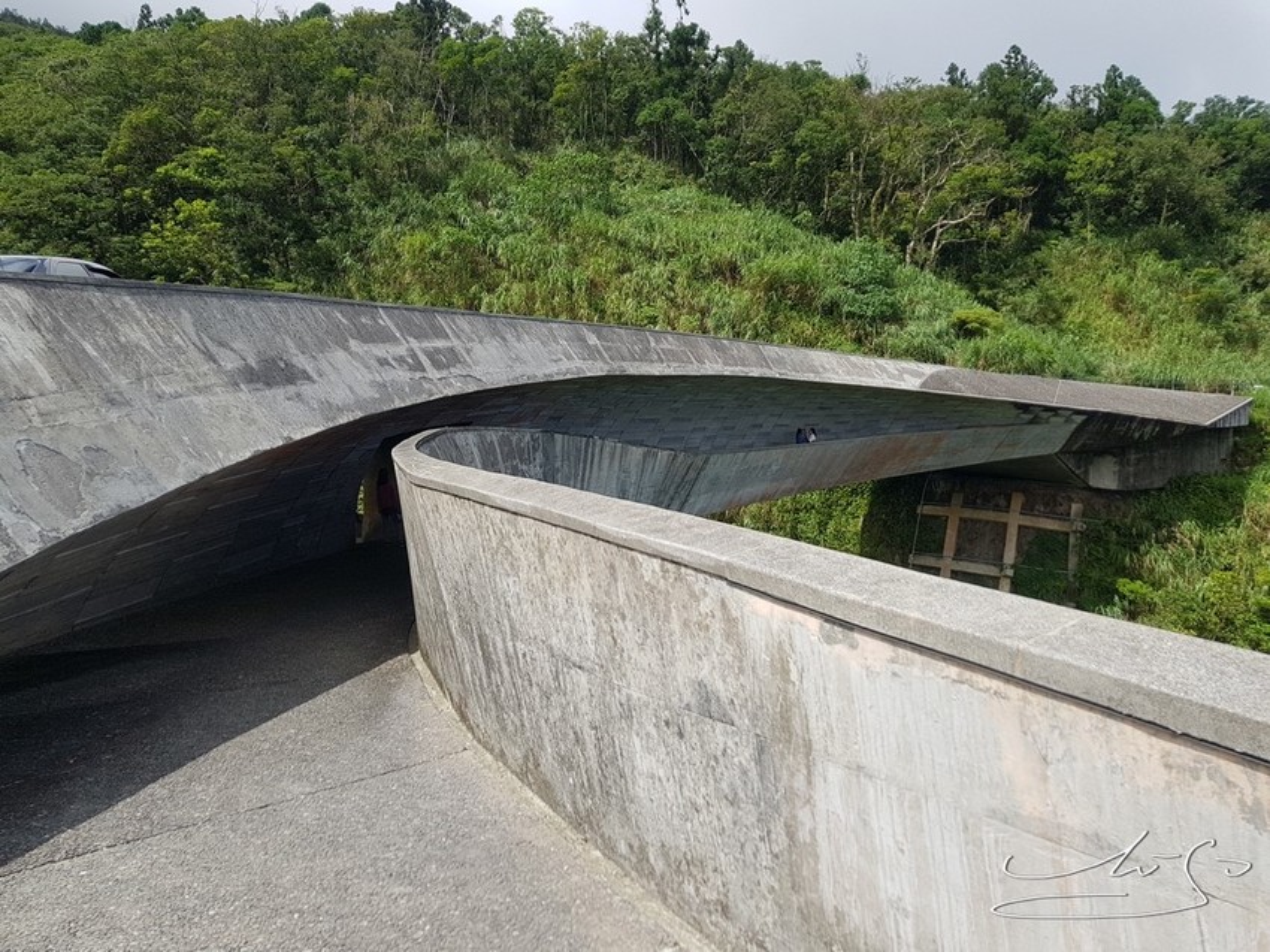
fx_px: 954
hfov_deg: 67.3
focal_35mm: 26
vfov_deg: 53.0
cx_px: 635
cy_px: 476
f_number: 1.7
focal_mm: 4.2
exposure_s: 1/2136
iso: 40
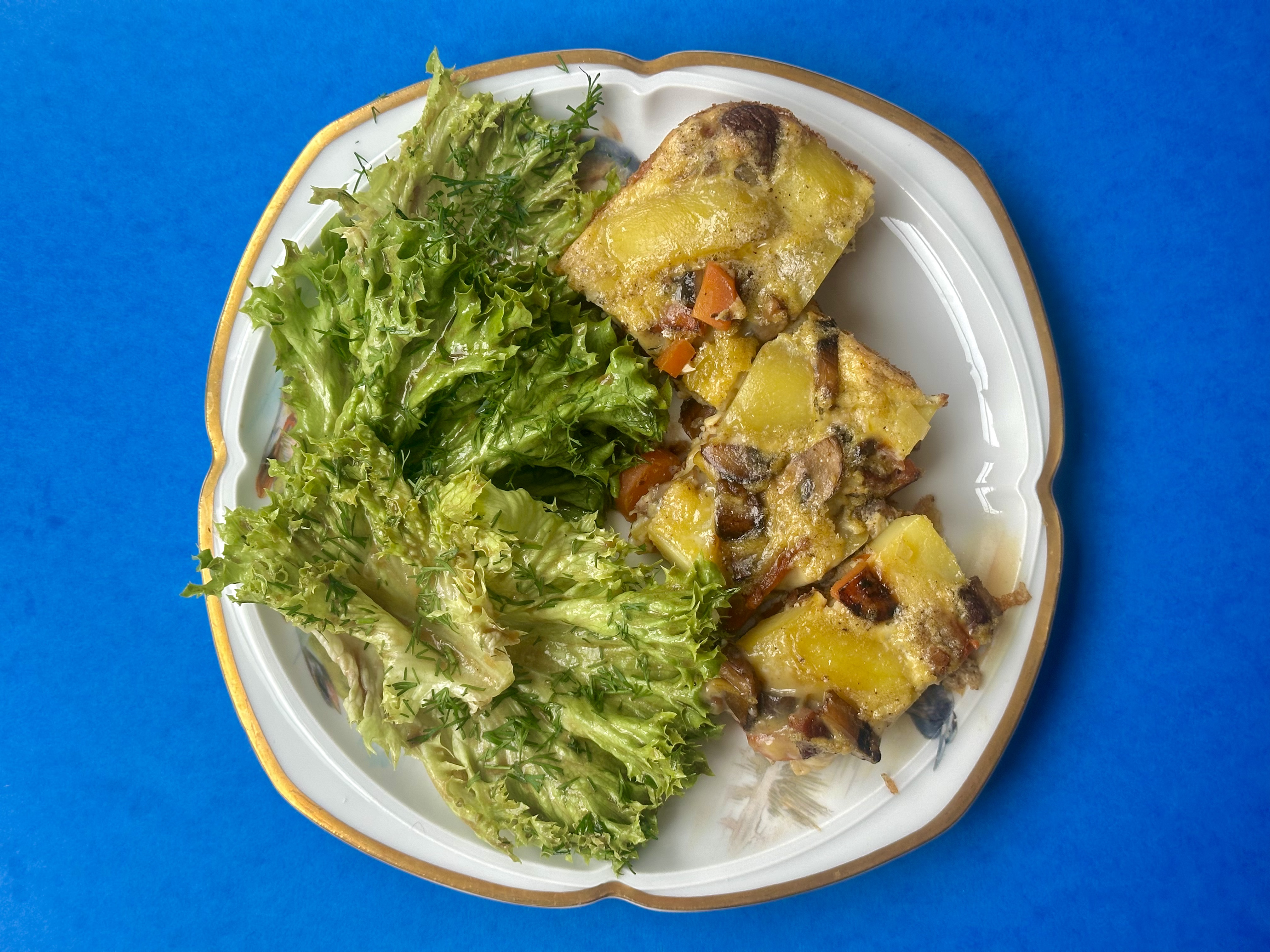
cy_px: 476
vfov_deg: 30.3
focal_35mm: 48
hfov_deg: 39.7
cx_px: 635
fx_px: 1761
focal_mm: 6.86
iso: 80
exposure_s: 1/93
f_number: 1.78
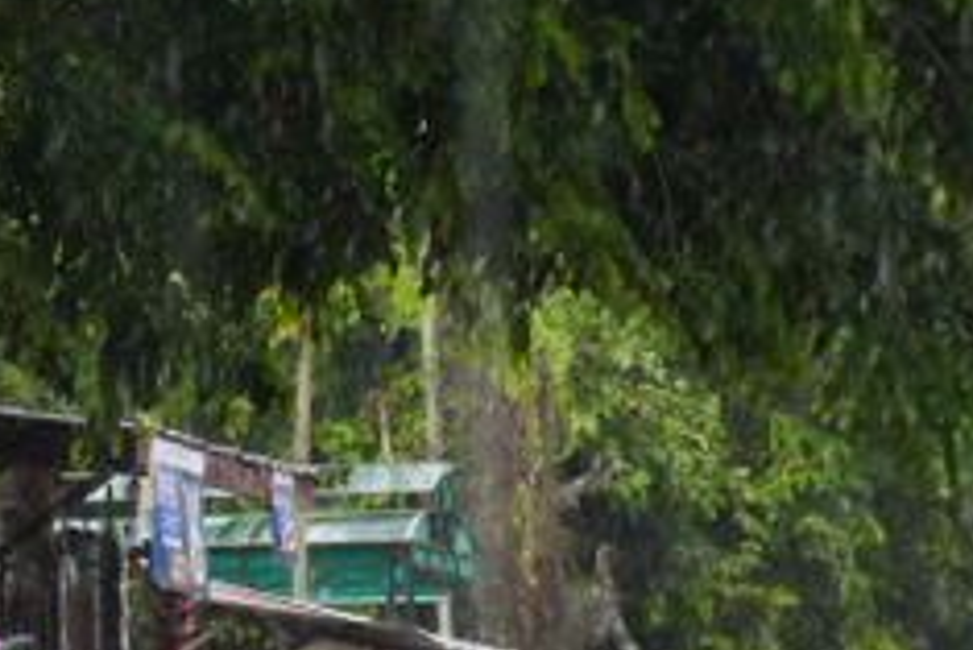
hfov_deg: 3.8
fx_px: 14739
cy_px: 706
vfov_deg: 2.5
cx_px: 50
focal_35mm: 545
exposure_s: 1/500
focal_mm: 72.9
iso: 3200
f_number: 8
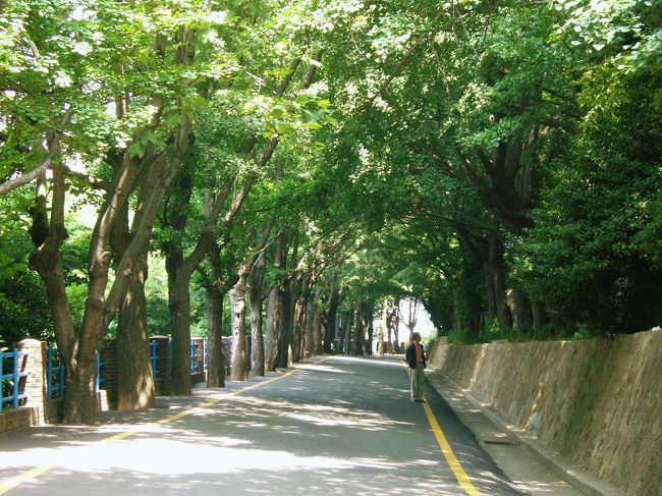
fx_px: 1491
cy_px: 248
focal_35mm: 78
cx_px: 331
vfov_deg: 18.9
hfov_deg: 25.0
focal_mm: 16.3
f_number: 4.3
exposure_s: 1/125
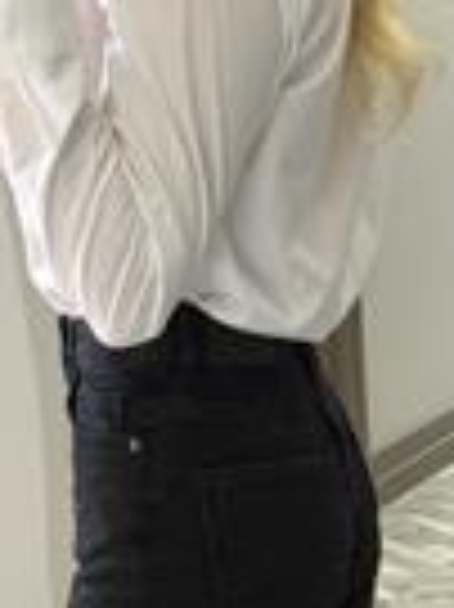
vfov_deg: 13.3
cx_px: 157
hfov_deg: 10.4
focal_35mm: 142
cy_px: 865
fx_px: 2487
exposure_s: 1/33
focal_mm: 6.76
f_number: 1.78
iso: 200
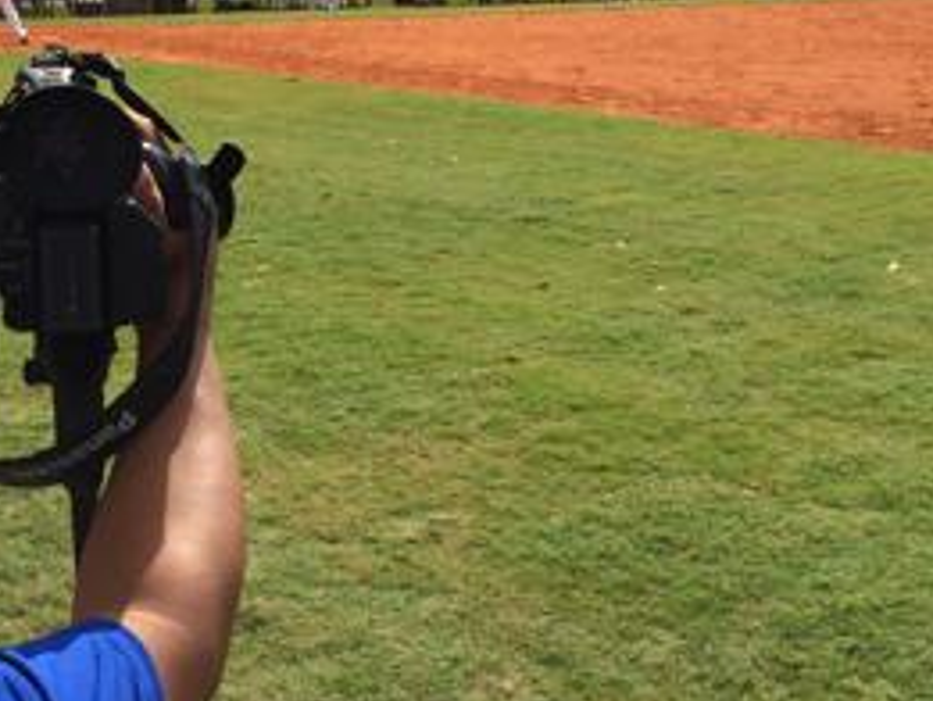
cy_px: 249
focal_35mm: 61
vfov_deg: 24.0
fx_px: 1645
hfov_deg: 30.3
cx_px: 97
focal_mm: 4.15
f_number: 2.2
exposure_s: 1/2564
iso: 32
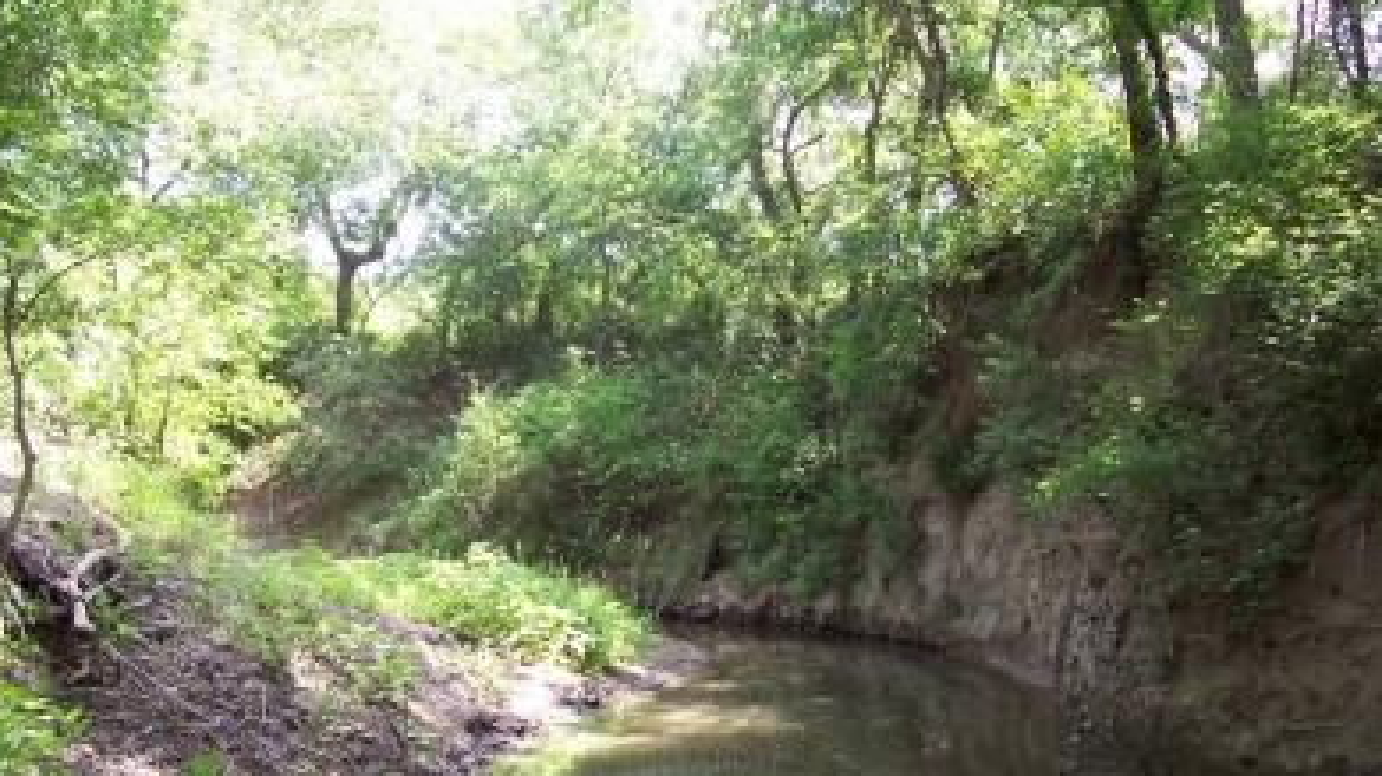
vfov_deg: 30.9
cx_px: 691
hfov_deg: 52.8
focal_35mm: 38
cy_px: 514
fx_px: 1392
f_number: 2.7
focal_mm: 5.6
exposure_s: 1/90
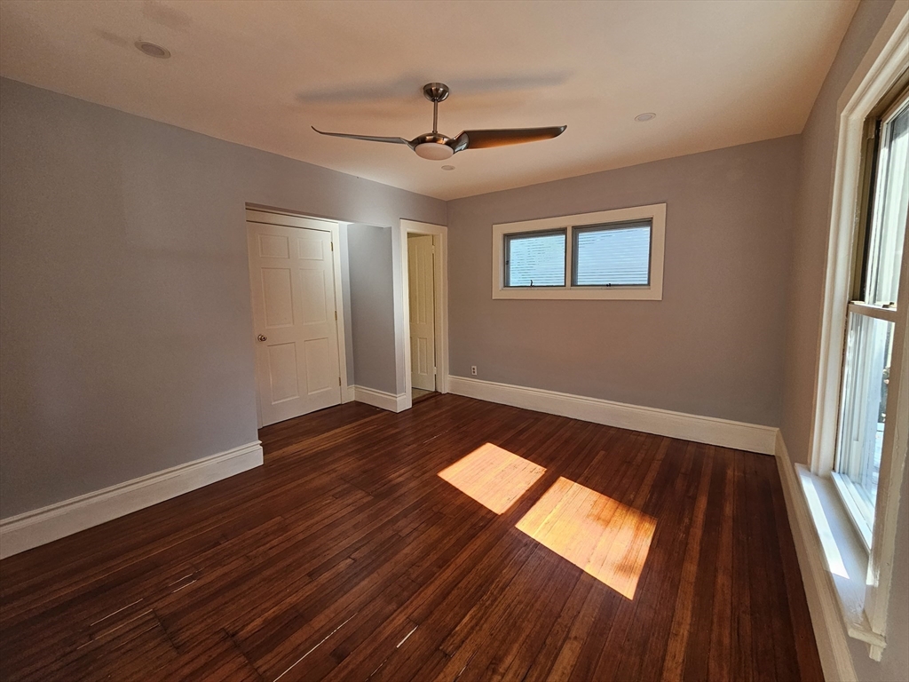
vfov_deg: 89.9
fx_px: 341
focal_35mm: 13
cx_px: 454
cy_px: 341
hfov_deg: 106.2
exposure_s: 1/359
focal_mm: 2.2
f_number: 2.2
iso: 250
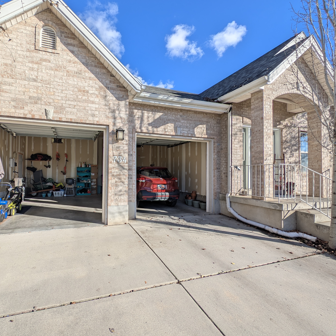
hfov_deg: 89.2
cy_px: 169
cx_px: 125
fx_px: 165
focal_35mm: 15
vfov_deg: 91.1
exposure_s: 1/1385
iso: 36
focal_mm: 2.23
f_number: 1.95
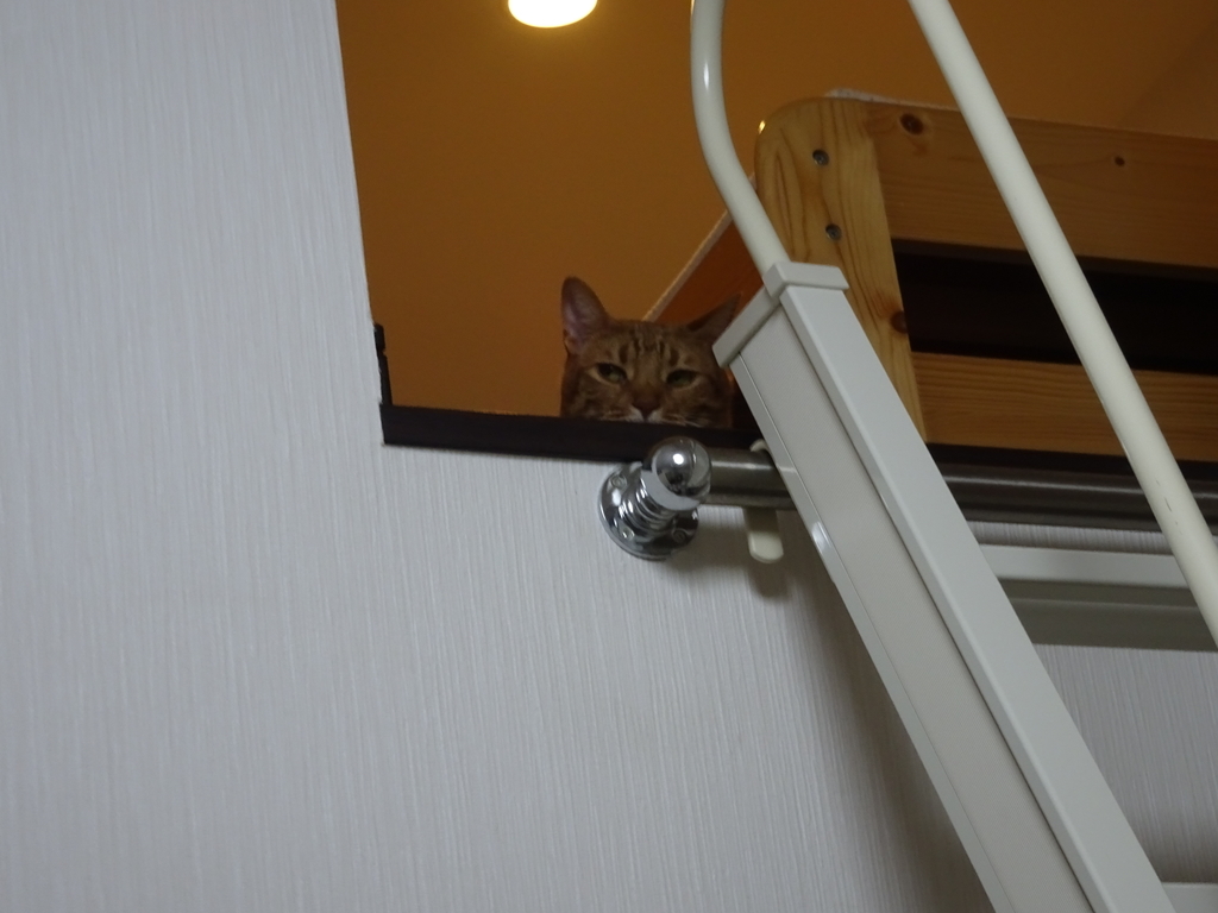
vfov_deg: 14.5
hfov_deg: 19.3
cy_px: 456
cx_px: 609
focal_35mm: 102
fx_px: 3589
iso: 800
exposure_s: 1/125
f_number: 5
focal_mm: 17.49
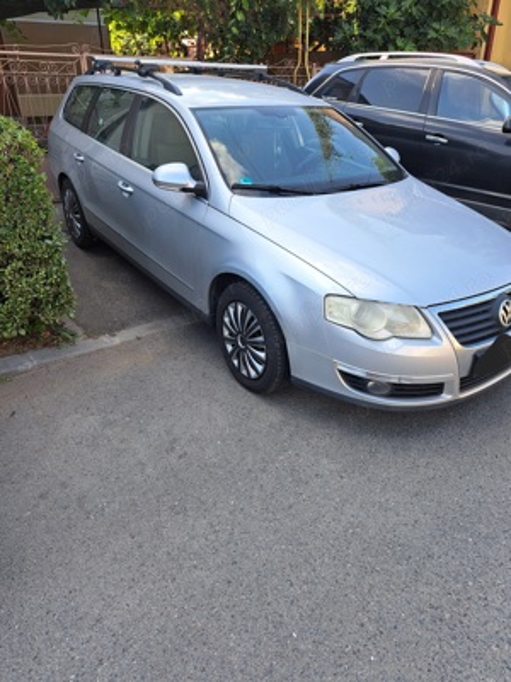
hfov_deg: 56.8
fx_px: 472
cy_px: 341
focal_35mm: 24
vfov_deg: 71.6
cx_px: 256
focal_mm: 5.23
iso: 50
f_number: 1.8
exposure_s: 1/156
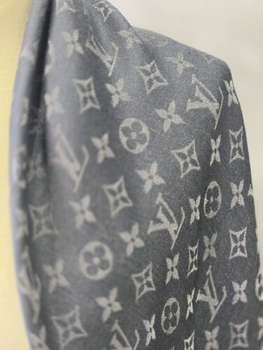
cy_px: 180
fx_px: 557
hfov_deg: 26.6
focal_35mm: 55
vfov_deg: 34.9
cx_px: 129
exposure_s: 1/60
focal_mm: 5.96
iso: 160
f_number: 1.6
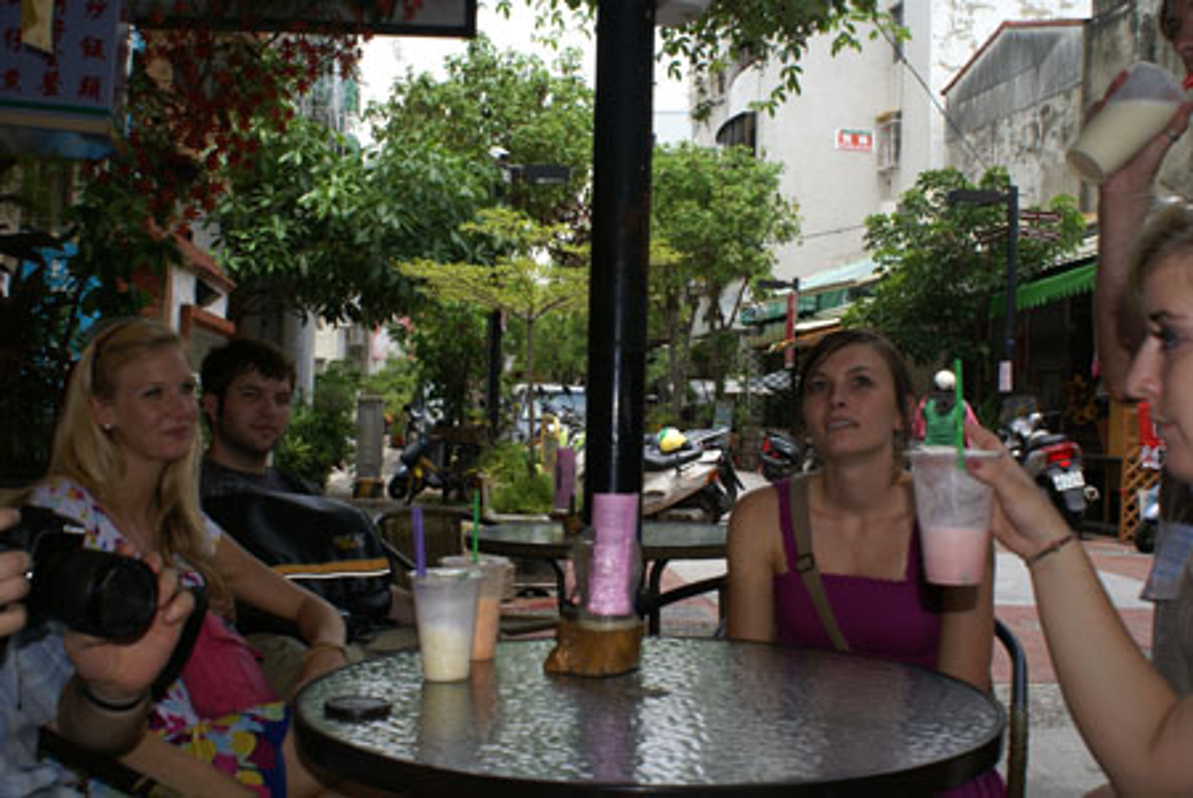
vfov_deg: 34.3
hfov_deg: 49.5
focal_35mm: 39
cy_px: 399
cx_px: 596
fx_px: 1294
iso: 100
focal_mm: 26
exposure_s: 1/125
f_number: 9
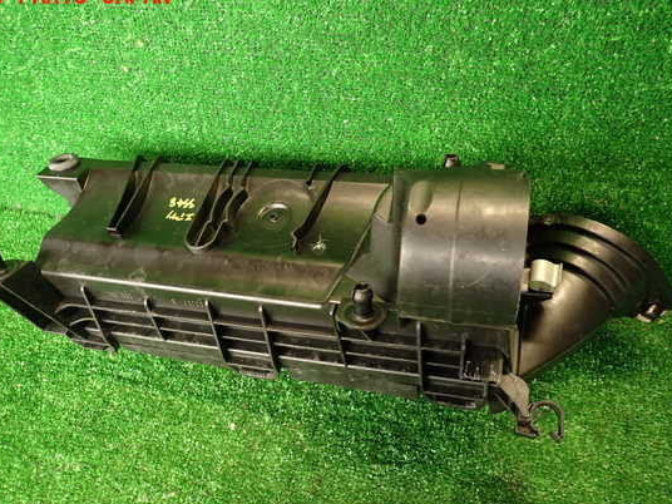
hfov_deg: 63.4
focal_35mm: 28
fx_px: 544
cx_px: 318
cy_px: 262
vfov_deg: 49.7
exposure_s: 1/30
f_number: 2
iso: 200
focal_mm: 4.5
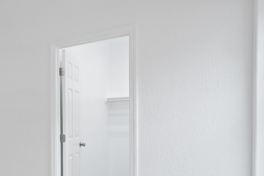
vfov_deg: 36.1
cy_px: 131
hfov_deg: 42.2
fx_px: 264
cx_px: -24
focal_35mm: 36
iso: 1600
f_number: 9
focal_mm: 16
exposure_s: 1/10
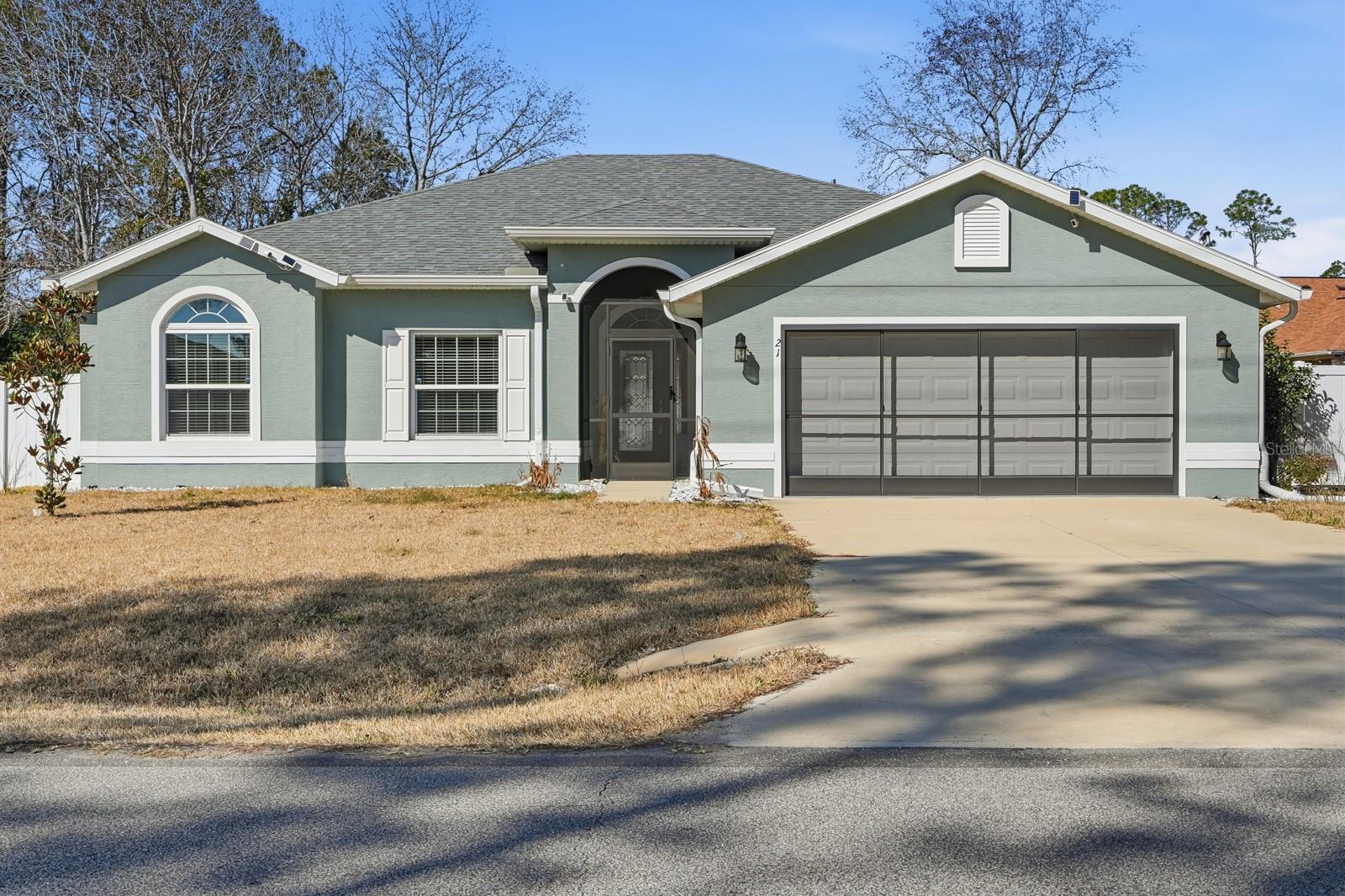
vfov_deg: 32.6
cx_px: 672
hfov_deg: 47.4
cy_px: 448
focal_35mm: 41
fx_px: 1531
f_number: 4
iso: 160
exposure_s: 1/8000
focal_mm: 27.5
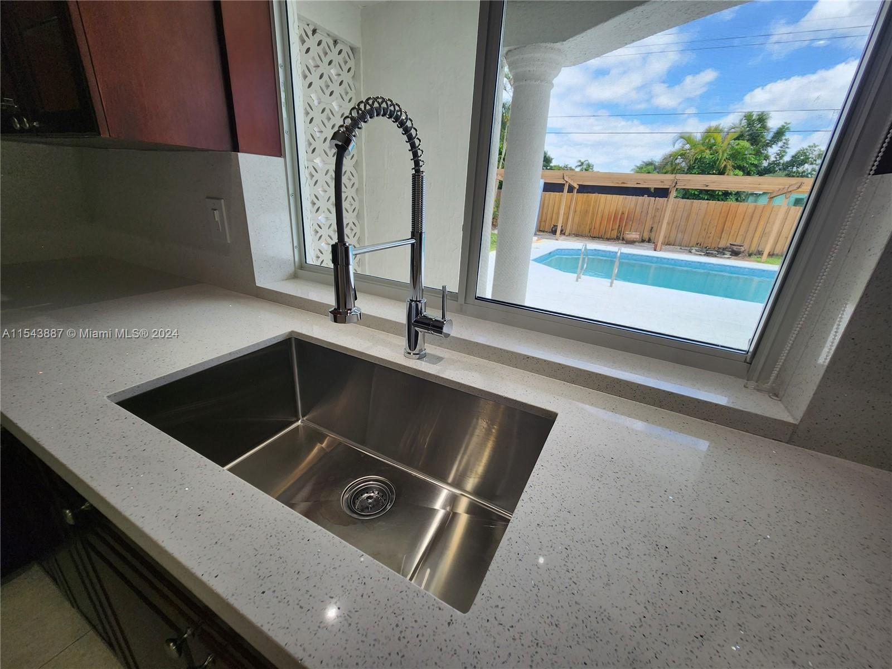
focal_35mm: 13
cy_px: 334
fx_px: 335
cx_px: 446
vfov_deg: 89.9
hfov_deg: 106.2
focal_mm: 2.2
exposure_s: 1/226
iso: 50
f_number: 2.2
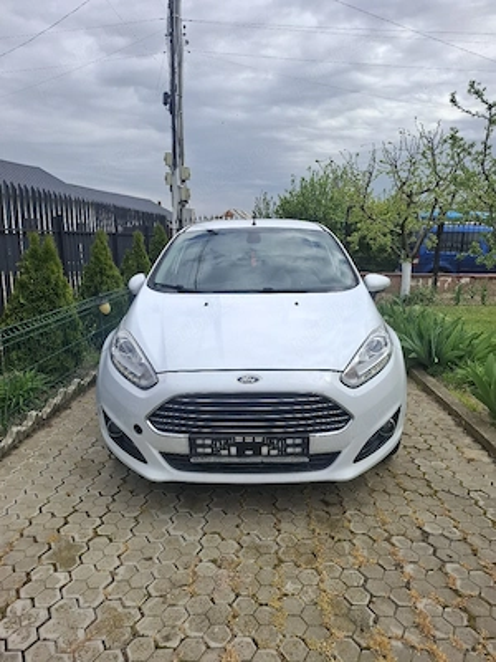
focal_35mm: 23
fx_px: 439
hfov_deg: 58.9
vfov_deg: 73.9
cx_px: 248
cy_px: 331
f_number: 1.8
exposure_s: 1/2500
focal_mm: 5.54
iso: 50
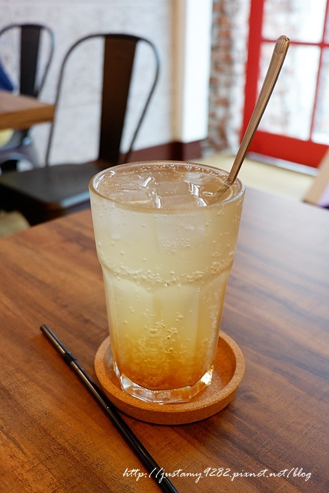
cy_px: 246
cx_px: 164
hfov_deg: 43.6
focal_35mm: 30
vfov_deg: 61.9
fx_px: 411
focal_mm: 20.1
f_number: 3.8
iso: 1600
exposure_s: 1/42
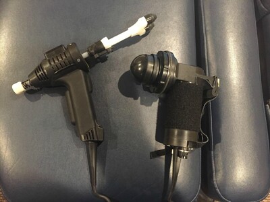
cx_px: 135
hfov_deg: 61.7
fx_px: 226
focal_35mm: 29
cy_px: 101
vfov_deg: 48.2
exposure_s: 1/15
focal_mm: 4.15
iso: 320
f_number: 2.2
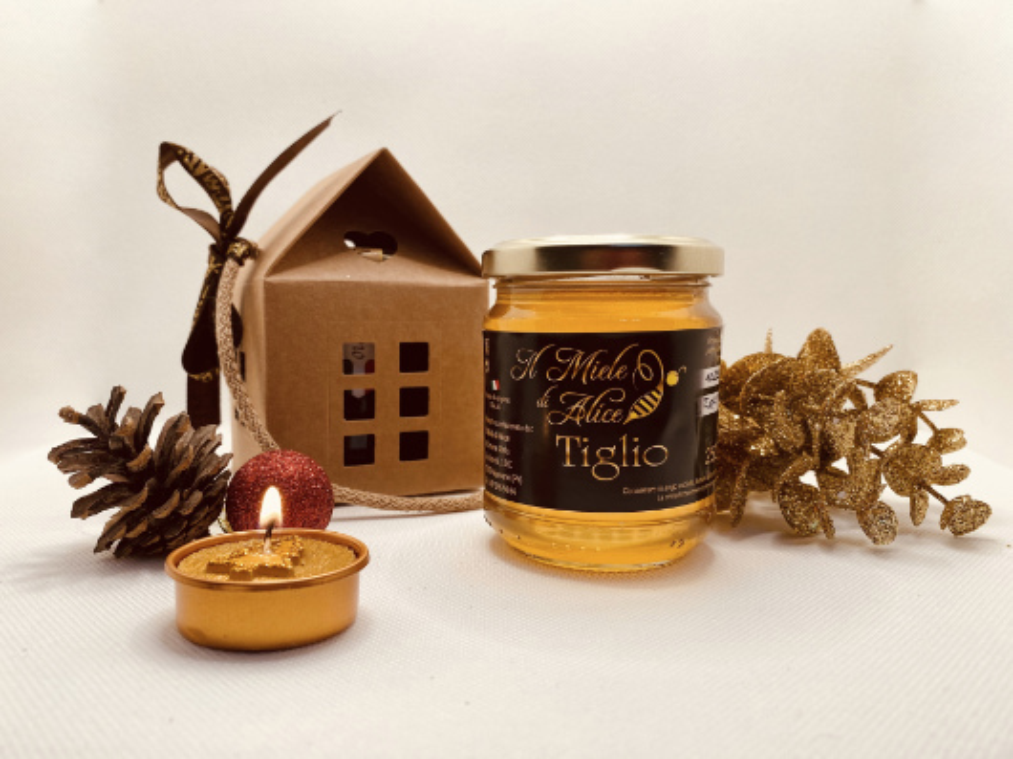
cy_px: 380
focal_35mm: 26
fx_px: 761
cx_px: 506
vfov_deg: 53.0
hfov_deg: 67.3
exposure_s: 1/111
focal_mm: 4.2
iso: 32
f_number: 1.8
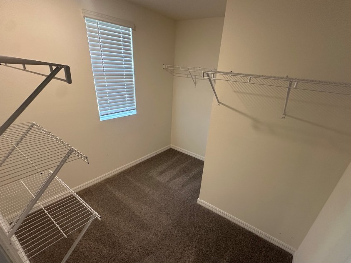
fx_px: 172
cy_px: 154
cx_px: 186
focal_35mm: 17
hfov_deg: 90.9
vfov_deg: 74.1
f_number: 2.2
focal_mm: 2.22
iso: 200
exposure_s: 1/60
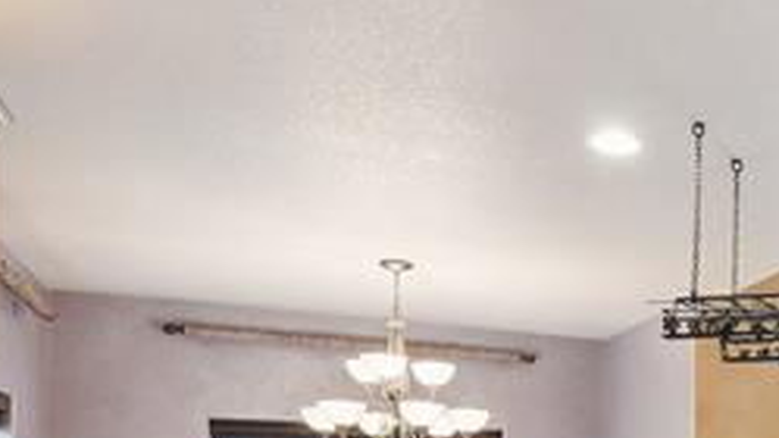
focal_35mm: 43
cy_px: 501
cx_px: 885
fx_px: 888
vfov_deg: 25.4
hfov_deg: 38.1
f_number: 6.7
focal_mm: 16
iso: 100
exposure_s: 1/1.43
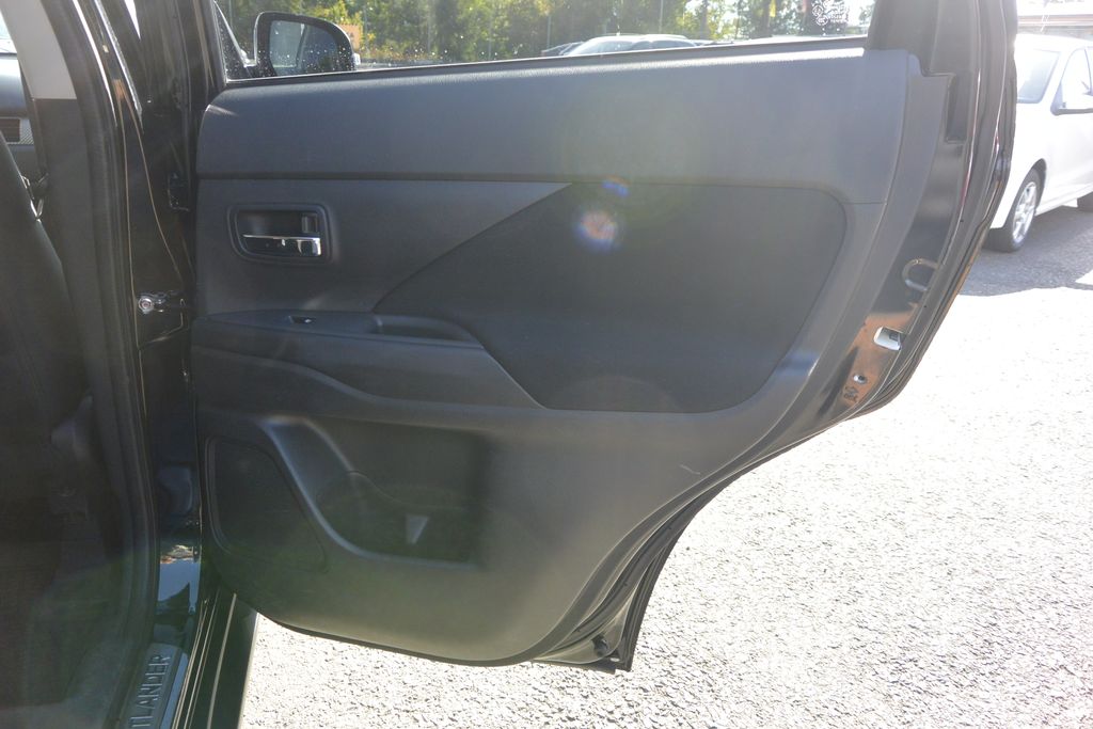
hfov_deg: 67.4
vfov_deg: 47.9
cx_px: 546
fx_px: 820
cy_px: 364
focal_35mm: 27
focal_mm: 10
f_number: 3.5
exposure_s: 1/250
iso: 200
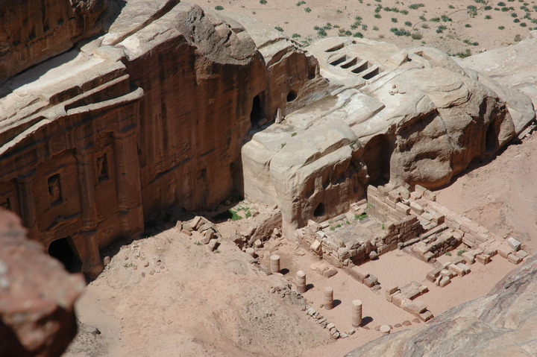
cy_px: 178
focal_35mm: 105
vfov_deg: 13.0
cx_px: 268
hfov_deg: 19.5
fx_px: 1565
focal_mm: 70
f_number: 11
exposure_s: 1/500
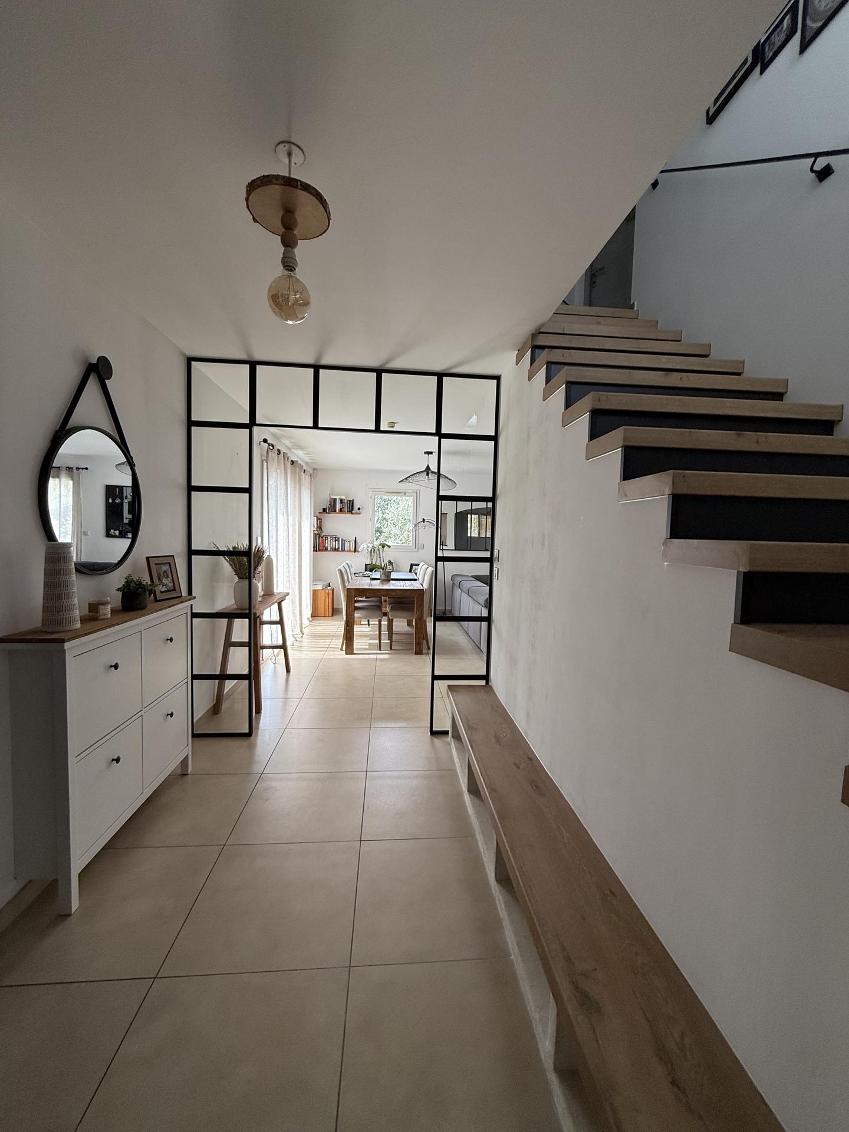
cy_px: 566
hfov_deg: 85.7
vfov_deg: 102.1
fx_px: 458
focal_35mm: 14
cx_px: 424
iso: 80
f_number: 2.2
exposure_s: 1/99
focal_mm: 2.22
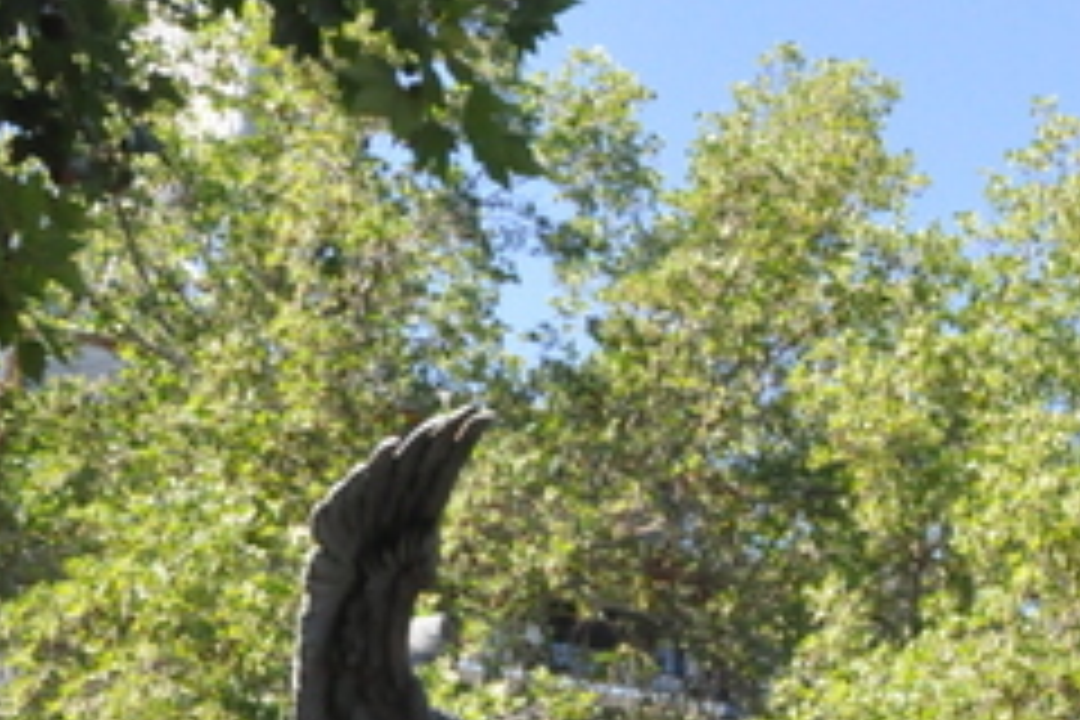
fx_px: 3300
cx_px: 1480
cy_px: 963
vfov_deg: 12.1
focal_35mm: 110
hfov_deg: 17.2
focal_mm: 22
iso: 2500
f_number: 10
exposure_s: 1/400
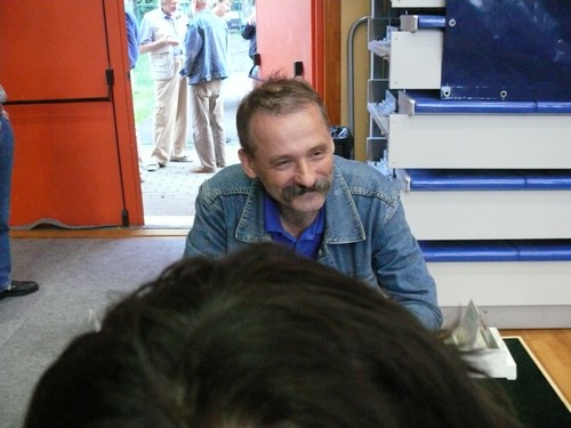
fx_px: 577
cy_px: 214
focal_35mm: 35
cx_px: 286
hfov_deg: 52.6
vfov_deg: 40.7
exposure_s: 1/40
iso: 800
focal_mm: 7.4
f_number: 2.8
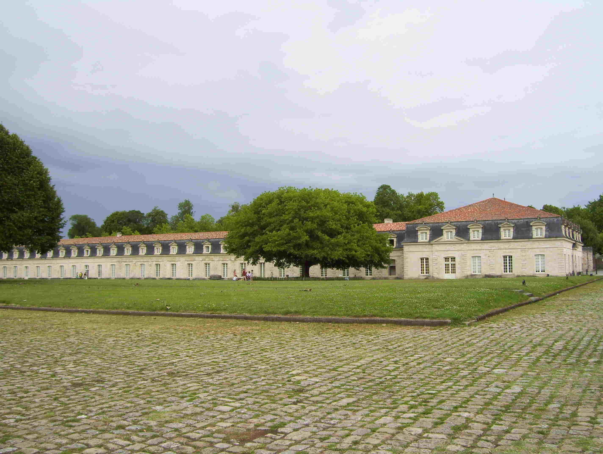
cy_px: 227
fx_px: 628
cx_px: 302
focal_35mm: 36
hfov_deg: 51.3
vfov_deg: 39.7
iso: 80
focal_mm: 6
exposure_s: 1/200
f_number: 4.8
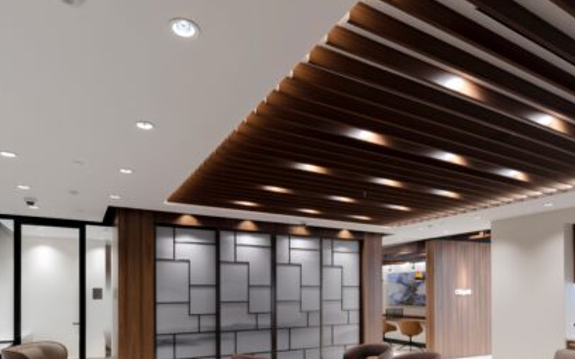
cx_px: 295
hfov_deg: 74.8
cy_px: 284
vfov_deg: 48.4
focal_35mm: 24
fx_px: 376
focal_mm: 15
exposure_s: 2.5
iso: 50
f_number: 13
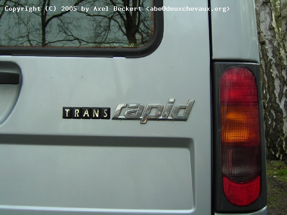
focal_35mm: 44
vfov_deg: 32.9
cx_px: 144
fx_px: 365
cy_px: 108
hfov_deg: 42.9
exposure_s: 1/208
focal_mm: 6.9
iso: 50
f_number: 3.3
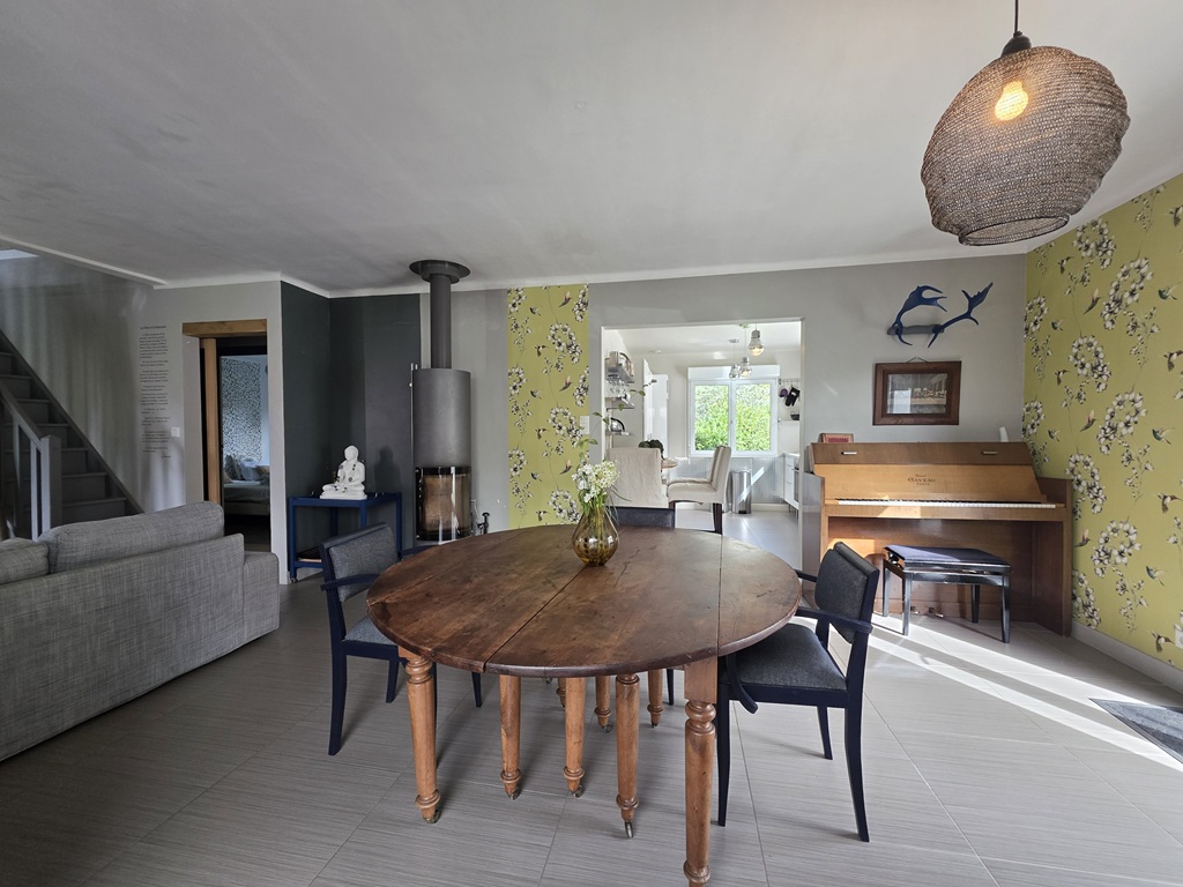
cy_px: 444
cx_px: 592
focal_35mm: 13
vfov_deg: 89.9
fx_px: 444
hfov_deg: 106.2
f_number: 1.9
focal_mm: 2.2
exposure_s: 1/120
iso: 125
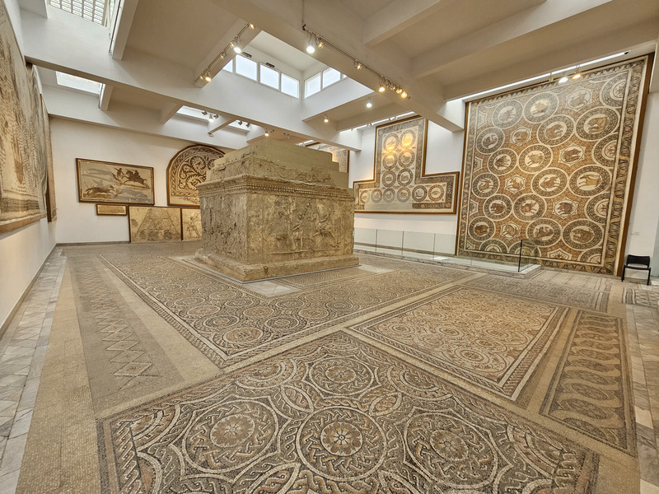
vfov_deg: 89.9
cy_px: 247
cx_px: 330
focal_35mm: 13
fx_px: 247
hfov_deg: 106.2
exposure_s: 1/50
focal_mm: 2.2
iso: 125
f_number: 2.2
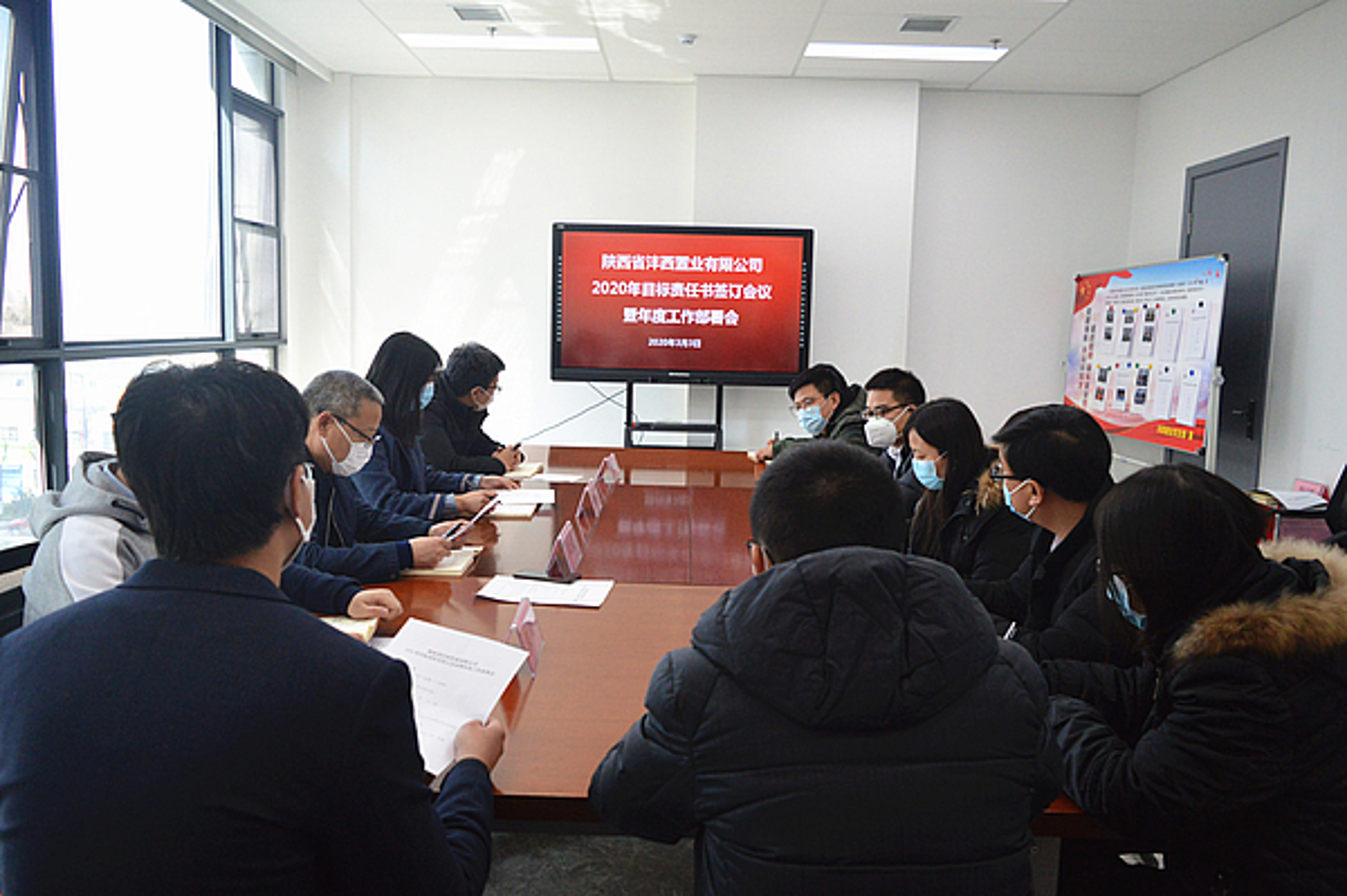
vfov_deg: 47.9
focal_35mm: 27
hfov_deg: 67.4
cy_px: 448
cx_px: 674
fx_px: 1009
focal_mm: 18
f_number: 3.5
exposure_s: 1/500
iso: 1400
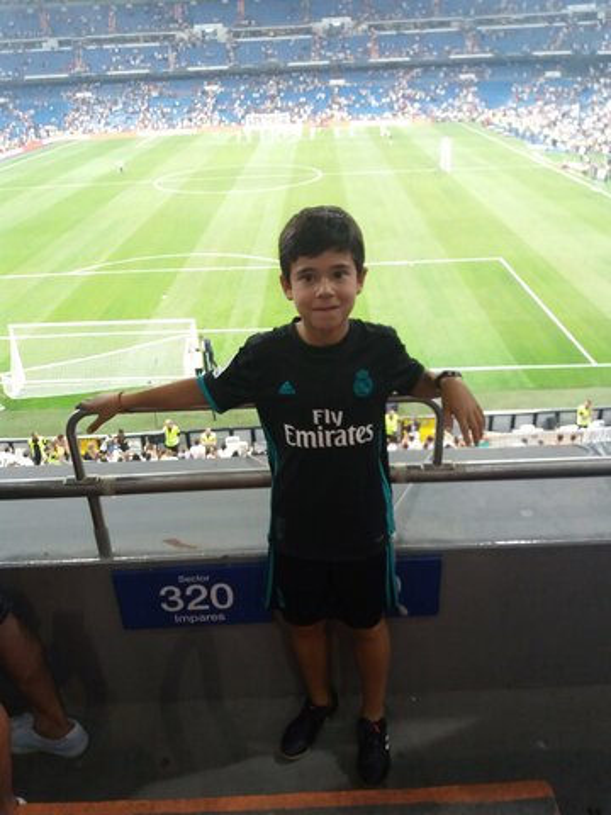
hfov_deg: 49.7
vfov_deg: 63.4
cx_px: 306
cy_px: 408
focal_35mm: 28
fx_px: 659
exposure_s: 1/33
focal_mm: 3.7
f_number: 1.9
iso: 160
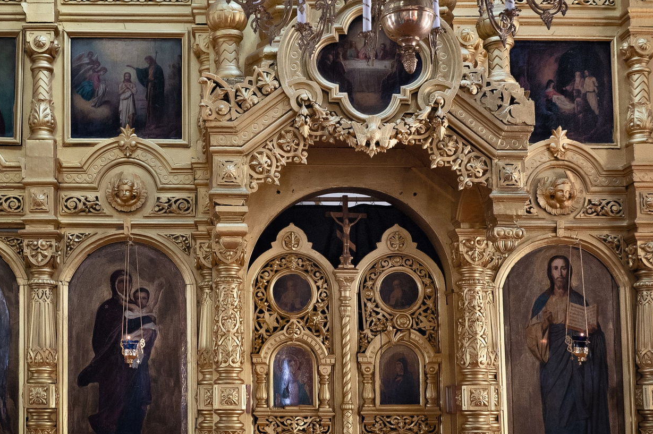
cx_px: 335
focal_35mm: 50
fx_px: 906
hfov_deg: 39.6
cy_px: 186
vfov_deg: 26.9
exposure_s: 1/90
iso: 3200
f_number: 4
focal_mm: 24
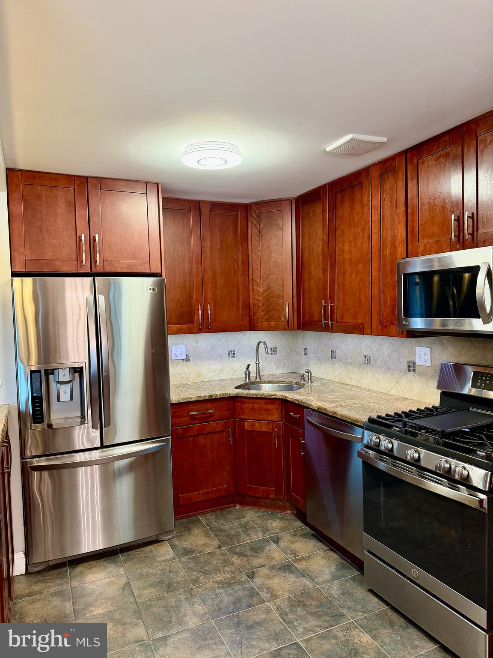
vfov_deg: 71.6
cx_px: 246
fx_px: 456
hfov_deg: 56.8
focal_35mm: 24
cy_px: 329
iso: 320
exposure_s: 1/60
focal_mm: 6.76
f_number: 1.78
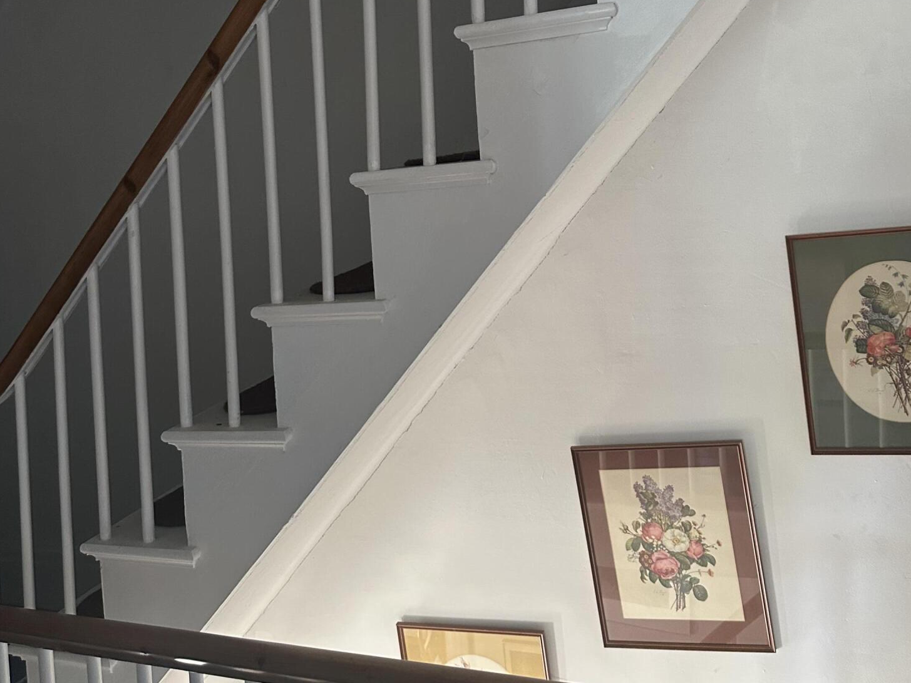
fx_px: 868
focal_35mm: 33
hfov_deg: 55.4
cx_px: 453
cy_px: 177
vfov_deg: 41.8
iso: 500
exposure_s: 1/60
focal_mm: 6.86
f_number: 1.78
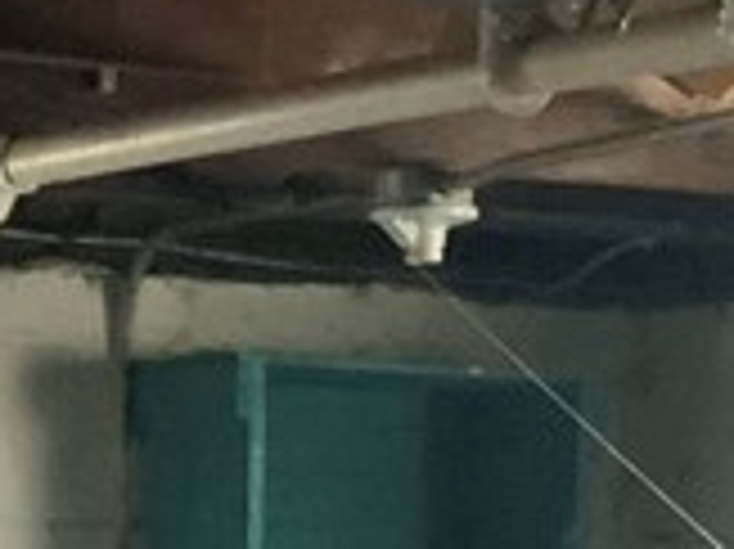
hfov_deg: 10.8
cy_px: 1485
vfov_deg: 7.4
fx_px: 3856
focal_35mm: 182
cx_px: 32
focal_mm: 3
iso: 500
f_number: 1.8
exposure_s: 1/30
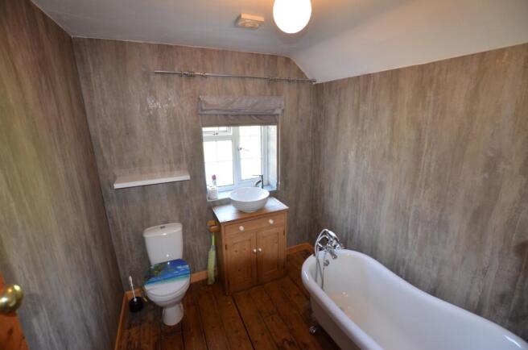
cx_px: 264
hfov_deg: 100.5
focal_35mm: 15
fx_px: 219
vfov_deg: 77.0
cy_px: 175
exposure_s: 1/60
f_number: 4
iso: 500
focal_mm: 10
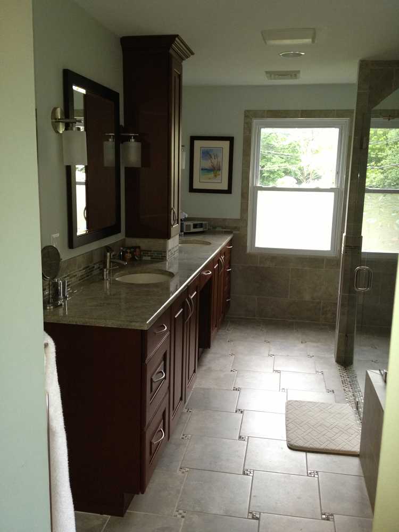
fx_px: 538
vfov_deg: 52.6
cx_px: 200
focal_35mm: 35
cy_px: 266
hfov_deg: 40.7
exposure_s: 1/20
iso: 125
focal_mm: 4.28
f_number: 2.4
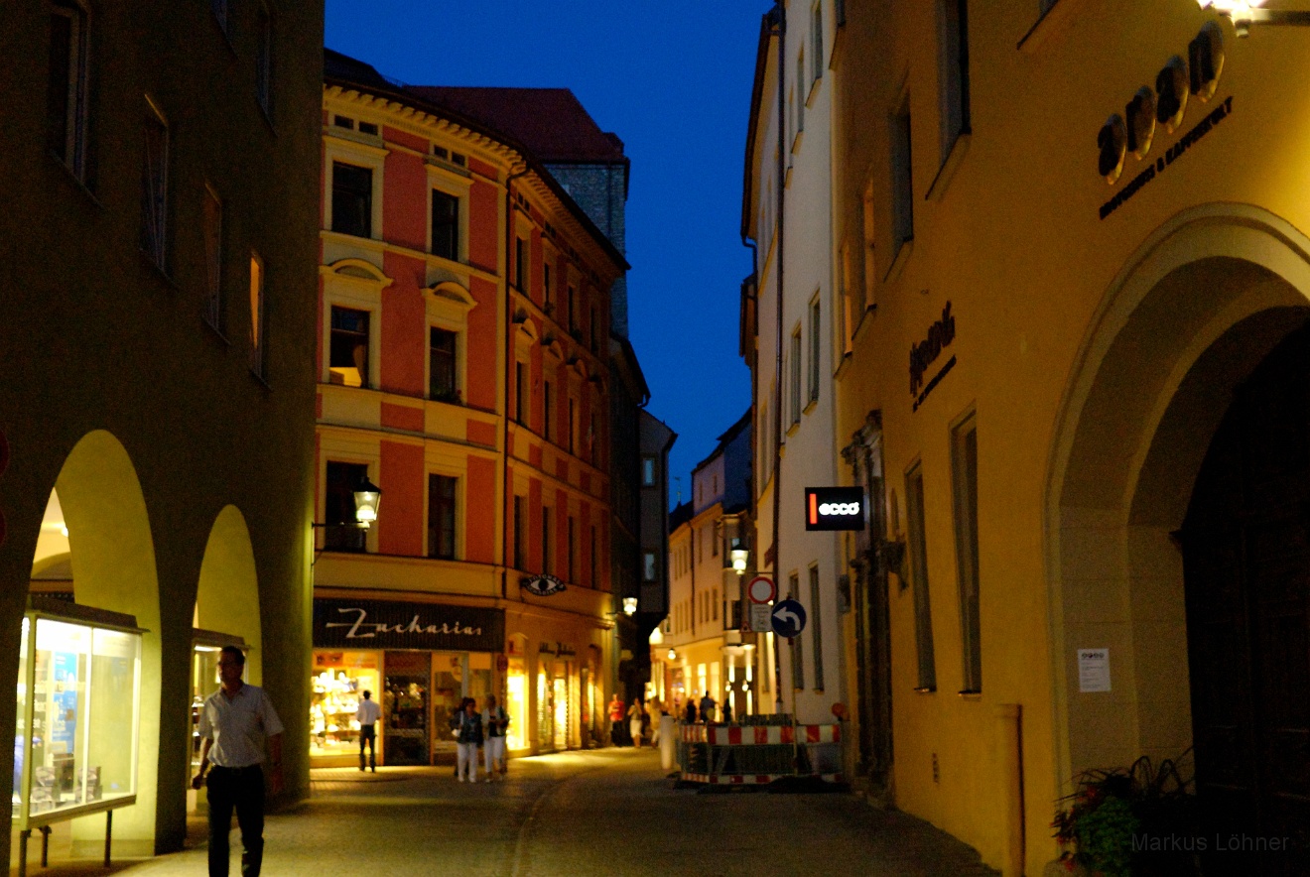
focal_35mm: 45
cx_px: 655
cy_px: 438
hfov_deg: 43.6
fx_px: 1640
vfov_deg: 30.0
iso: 1250
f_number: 1.4
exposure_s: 1/60
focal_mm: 30
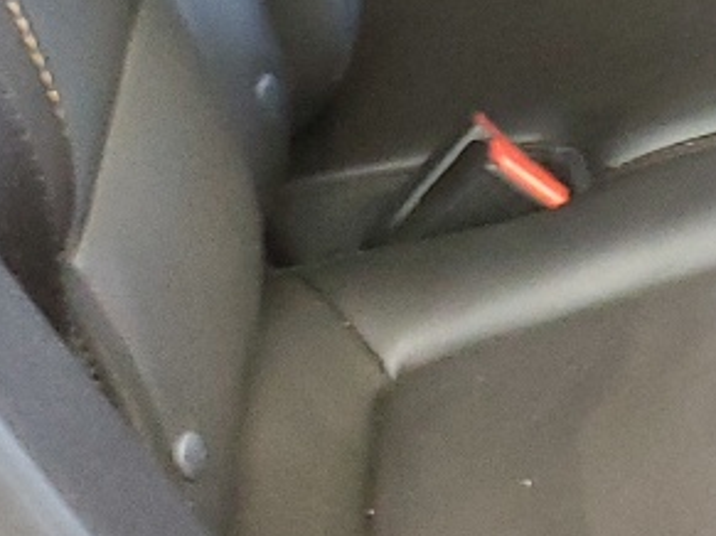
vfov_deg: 10.1
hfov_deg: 13.0
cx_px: 1083
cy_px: -241
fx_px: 2957
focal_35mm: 143
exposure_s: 1/15
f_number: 1.5
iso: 282
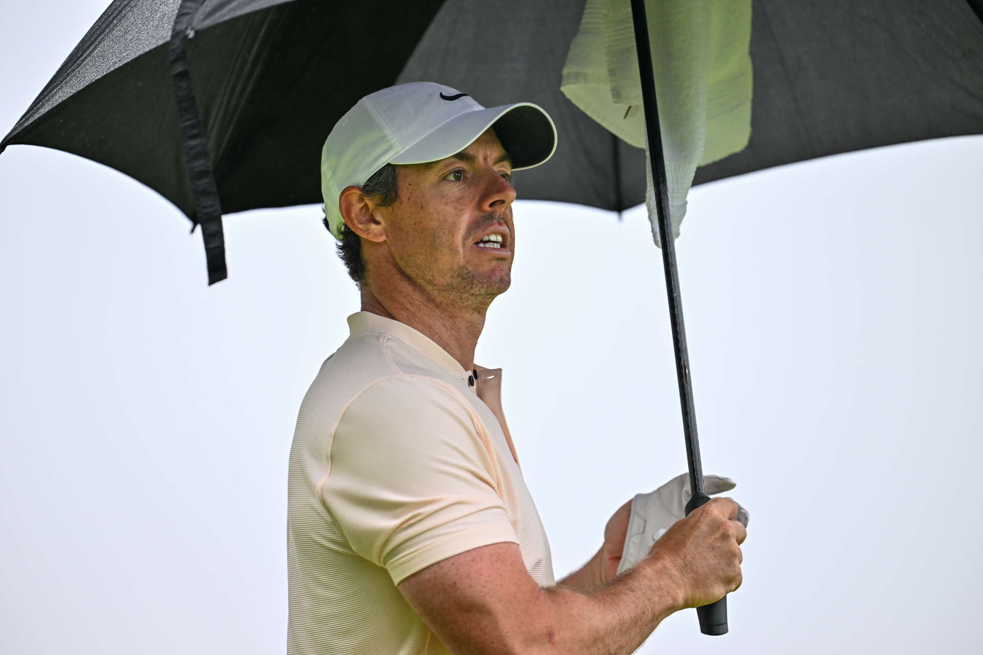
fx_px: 10921
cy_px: 328
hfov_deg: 5.2
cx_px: 492
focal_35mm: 400
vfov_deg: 3.4
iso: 400
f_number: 3.2
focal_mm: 400
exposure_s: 1/1250
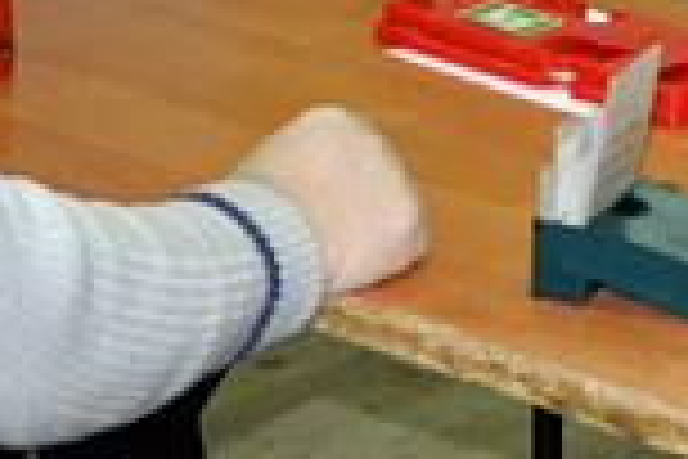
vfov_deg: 7.5
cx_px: 746
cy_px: -34
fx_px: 3497
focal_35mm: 183
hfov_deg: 11.1
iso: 1250
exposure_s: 1/60
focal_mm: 22
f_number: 4.5
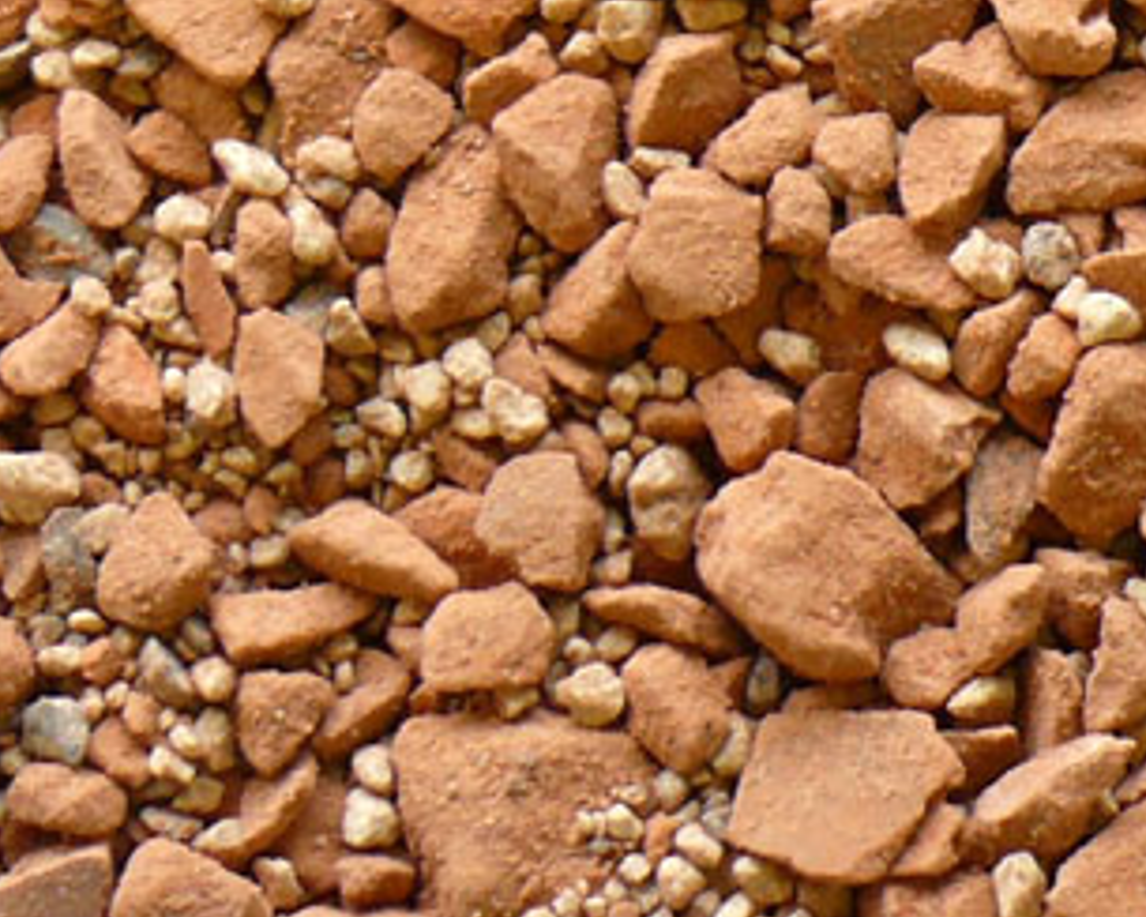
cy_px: 143
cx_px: 1819
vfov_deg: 6.9
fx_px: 7564
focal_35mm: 223
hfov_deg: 8.4
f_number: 3.2
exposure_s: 1/30
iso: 160
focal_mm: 10.5
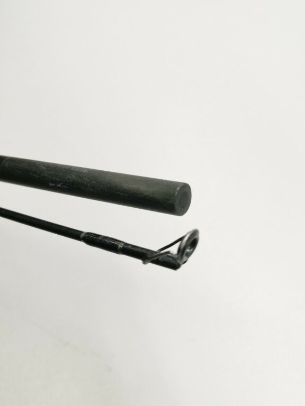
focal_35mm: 34
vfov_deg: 54.0
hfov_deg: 41.8
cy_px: 203
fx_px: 399
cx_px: 152
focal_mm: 3.95
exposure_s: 1/100
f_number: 1.8
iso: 100
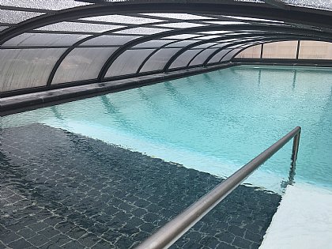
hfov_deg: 61.7
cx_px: 166
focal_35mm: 29
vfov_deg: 48.2
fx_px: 278
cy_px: 124
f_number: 2.2
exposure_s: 1/251
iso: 25
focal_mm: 4.15
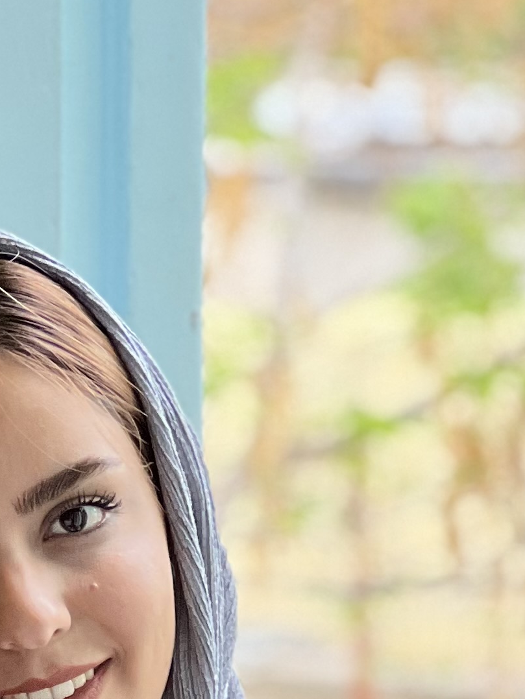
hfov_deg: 5.2
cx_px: 38
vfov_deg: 6.7
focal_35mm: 288
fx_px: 5822
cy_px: 1207
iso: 100
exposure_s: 1/100
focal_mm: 9
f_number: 2.8
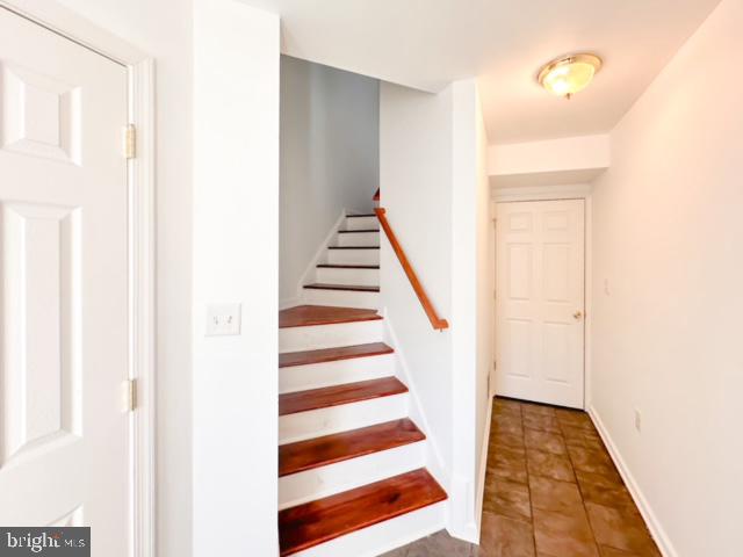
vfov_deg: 85.7
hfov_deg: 102.1
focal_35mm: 14
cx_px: 372
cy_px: 278
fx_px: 300
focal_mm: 2.22
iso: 125
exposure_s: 1/120
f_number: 2.2
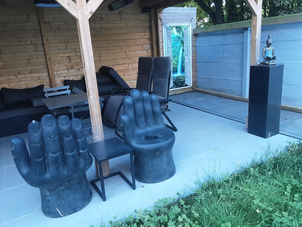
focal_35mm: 27
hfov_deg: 65.3
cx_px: 151
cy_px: 114
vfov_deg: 51.4
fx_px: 236
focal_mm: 2.91
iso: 80
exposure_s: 1/100
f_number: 1.9
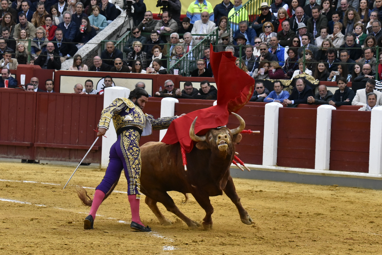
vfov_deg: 6.5
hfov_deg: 9.8
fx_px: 2228
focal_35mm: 210
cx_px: 191
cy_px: 128
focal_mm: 210
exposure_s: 1/800
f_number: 16
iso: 6400
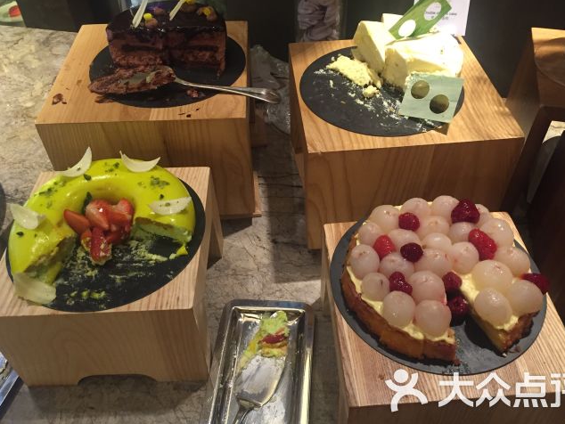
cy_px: 203
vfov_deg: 44.2
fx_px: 522
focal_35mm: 32
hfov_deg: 56.8
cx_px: 297
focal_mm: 4.15
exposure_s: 1/33
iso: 250
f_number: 2.2
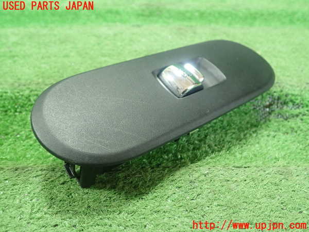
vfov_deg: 46.8
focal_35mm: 30
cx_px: 154
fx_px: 268
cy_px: 116
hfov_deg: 60.0
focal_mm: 5.5
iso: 640
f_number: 2.3
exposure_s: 1/125
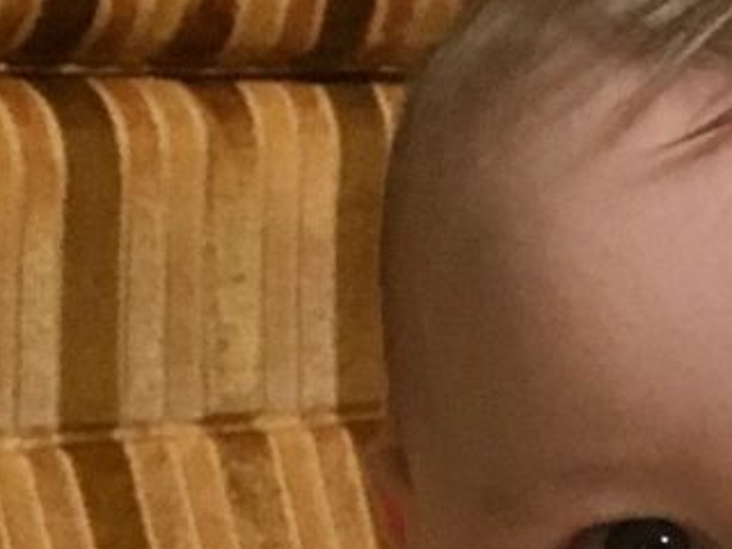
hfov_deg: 12.0
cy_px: 737
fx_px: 3003
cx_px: 1578
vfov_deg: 10.2
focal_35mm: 142
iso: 160
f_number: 2.2
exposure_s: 1/30
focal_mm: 4.15
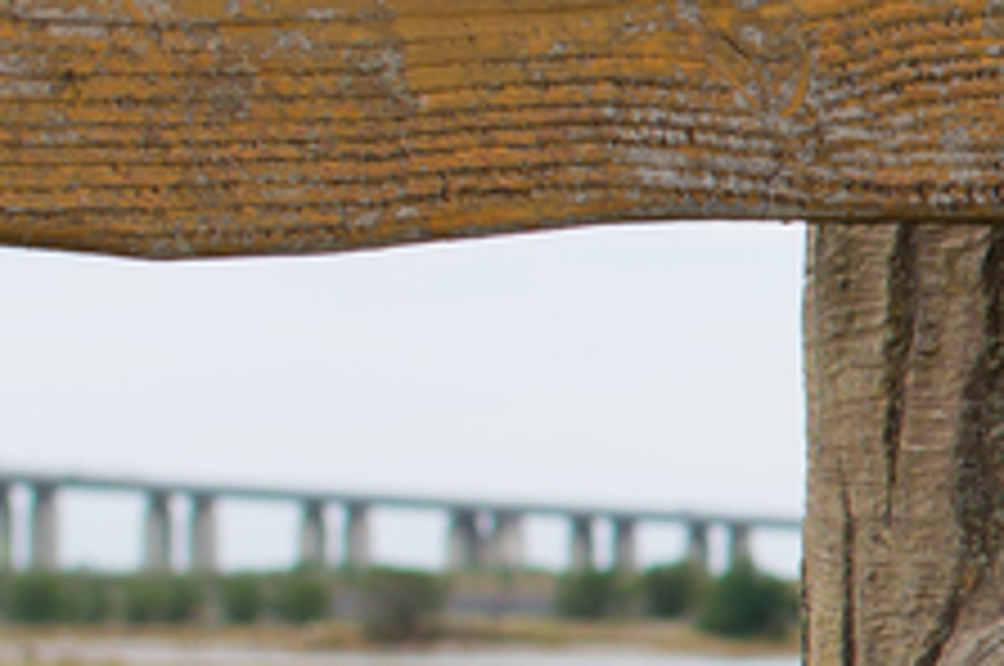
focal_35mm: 283
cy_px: 369
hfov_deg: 6.9
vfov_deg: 4.8
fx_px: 7872
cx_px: 2481
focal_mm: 35
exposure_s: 1/500
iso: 100
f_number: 5.6
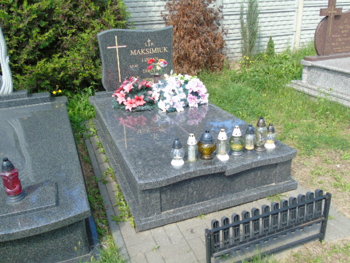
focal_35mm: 29
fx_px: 293
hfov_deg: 61.7
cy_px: 132
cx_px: 175
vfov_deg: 48.2
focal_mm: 5.2
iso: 80
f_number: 3.6
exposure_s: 1/160
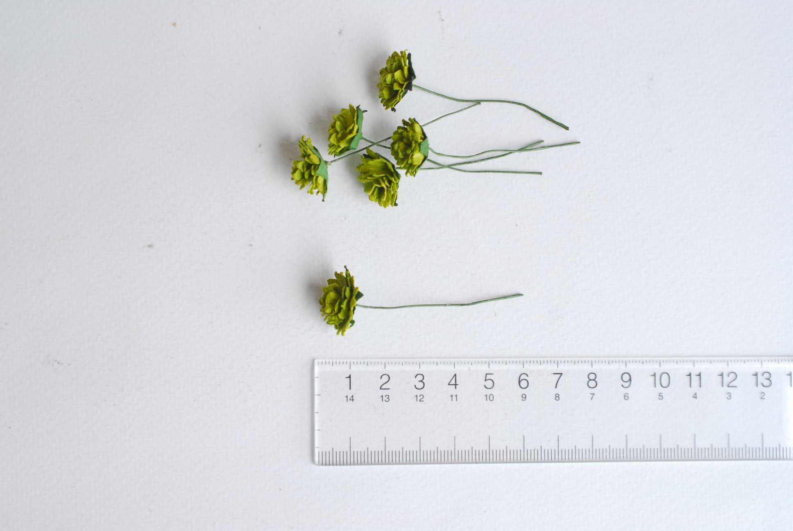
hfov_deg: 33.4
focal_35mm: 60
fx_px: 1323
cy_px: 266
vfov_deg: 22.7
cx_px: 396
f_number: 5.6
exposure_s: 1/250
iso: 800
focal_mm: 40
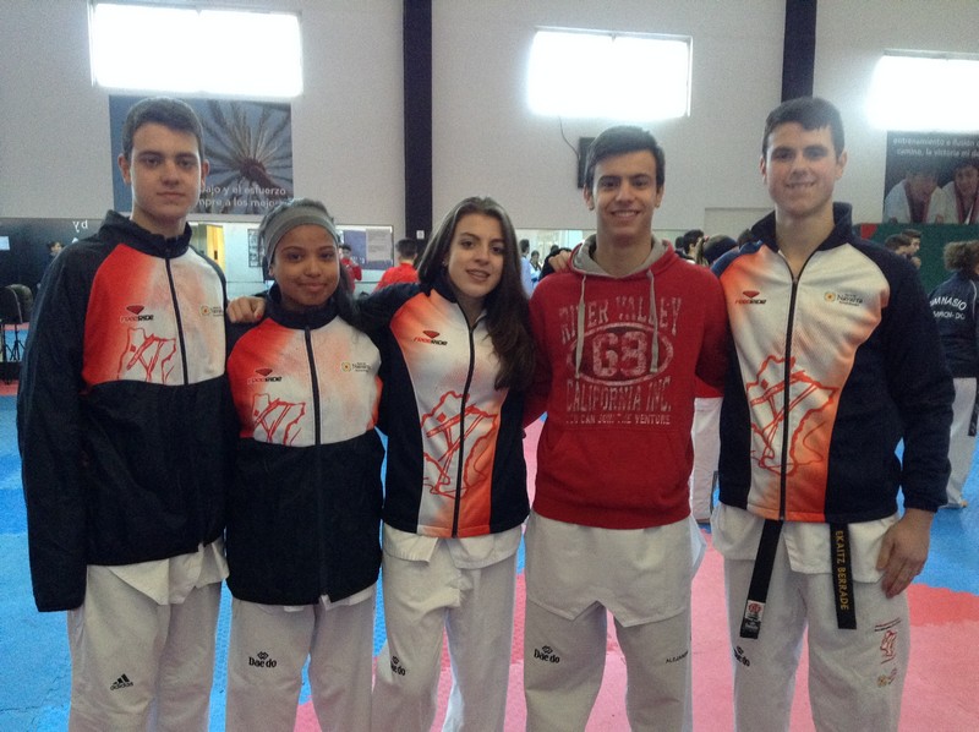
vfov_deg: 42.9
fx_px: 932
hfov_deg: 55.4
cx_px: 490
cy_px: 366
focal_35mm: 33
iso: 200
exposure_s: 1/24
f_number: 2.4
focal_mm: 3.3
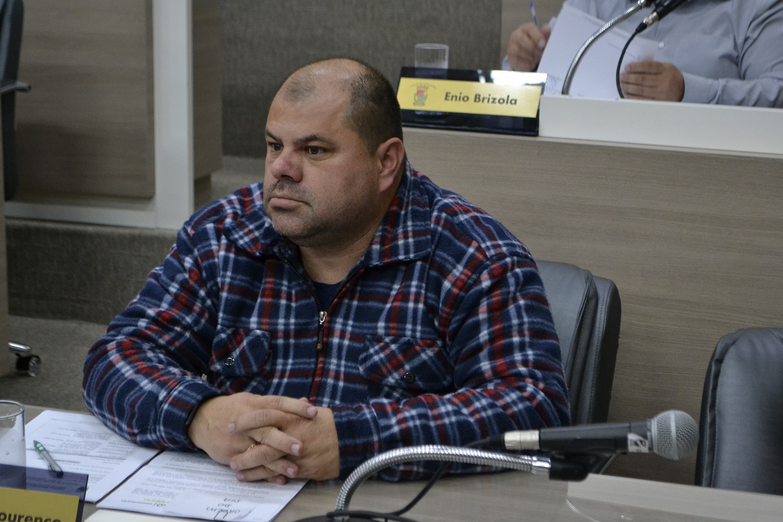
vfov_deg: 18.9
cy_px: 261
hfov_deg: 28.1
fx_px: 1566
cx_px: 392
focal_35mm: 72
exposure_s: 1/50
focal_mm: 48
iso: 1600
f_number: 5.6
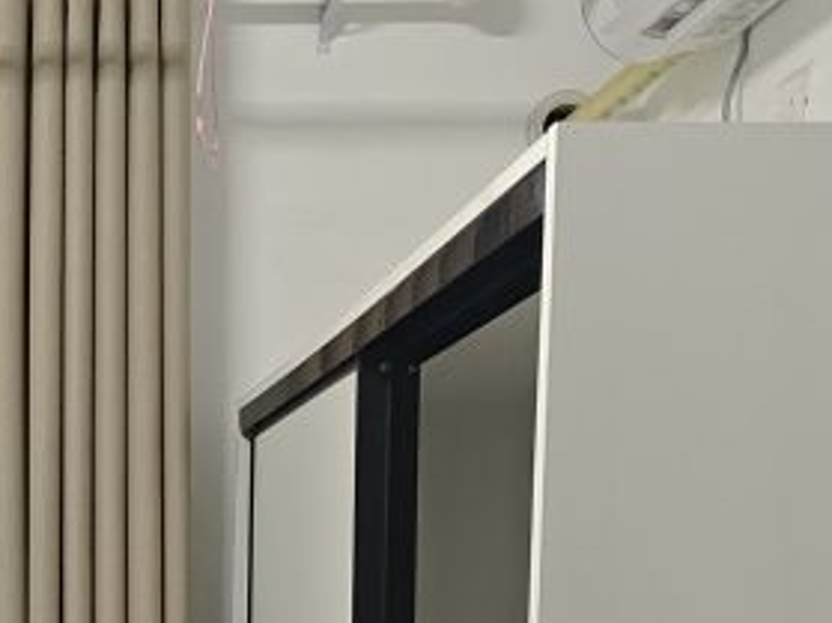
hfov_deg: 27.3
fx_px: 1586
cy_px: 772
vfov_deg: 20.6
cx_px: -45
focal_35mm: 66
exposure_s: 1/50
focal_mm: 5.56
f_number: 1.88
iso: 776
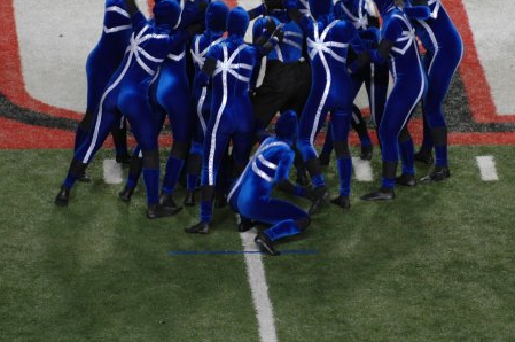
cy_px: 61
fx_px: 7642
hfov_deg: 3.9
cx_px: 325
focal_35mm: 535
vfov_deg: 2.6
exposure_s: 1/60
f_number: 2.8
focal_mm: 200
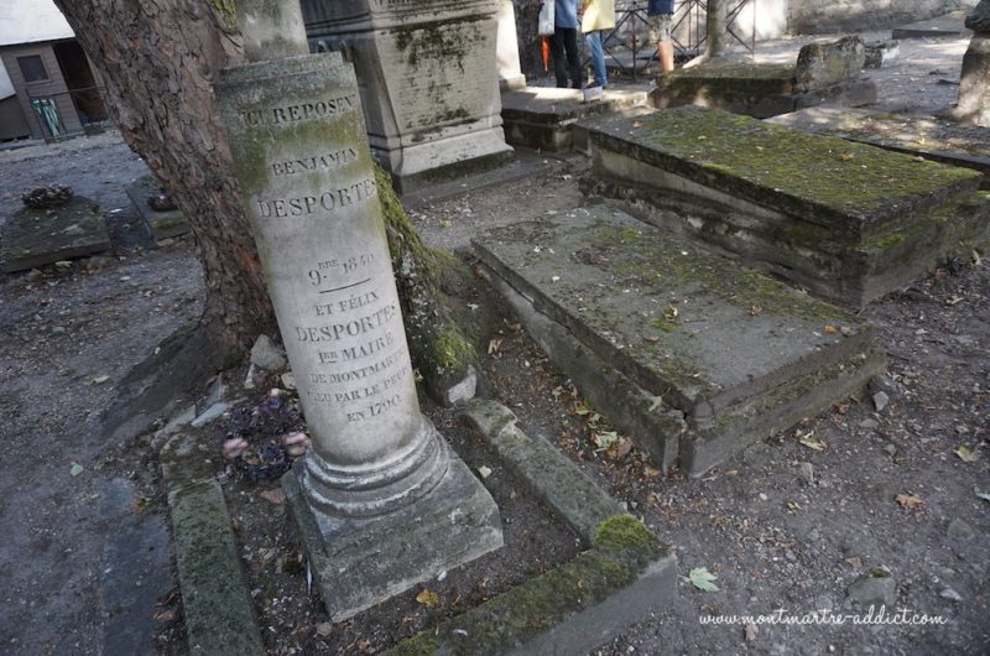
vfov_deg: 52.9
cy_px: 328
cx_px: 495
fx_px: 659
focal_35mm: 24
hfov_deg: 73.8
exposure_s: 1/160
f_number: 4
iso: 400
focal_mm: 16
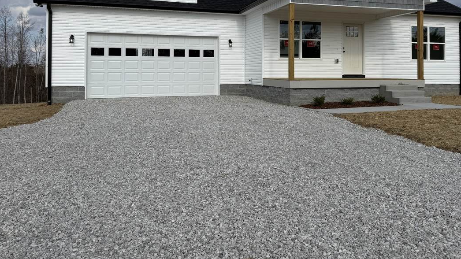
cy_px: 61
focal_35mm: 32
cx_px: 256
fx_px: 391
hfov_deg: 60.9
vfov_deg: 35.7
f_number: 1.78
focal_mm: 6.76
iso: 80
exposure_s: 1/7353
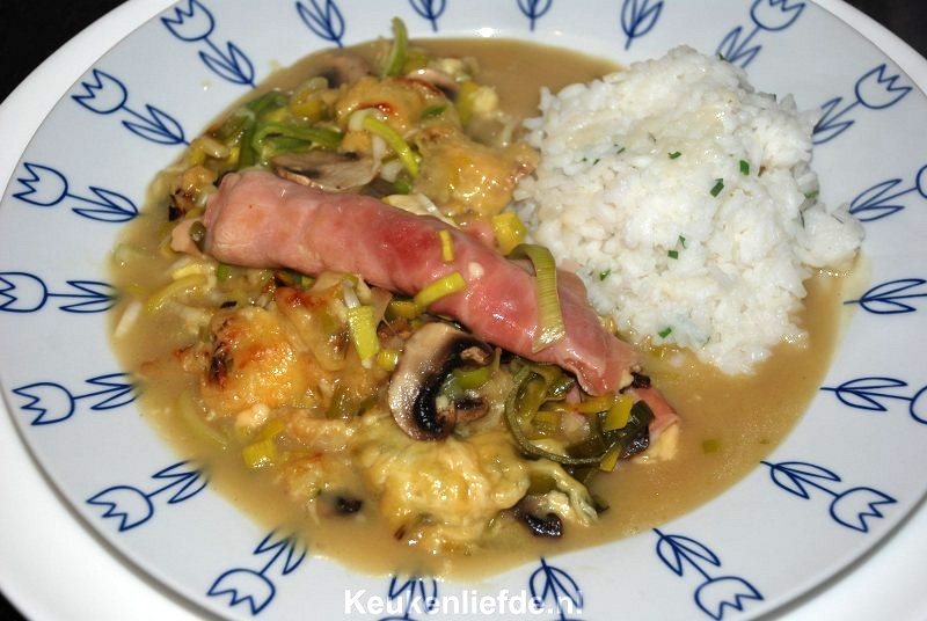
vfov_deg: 17.6
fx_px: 2011
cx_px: 464
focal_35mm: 78
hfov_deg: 26.0
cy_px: 310
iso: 160
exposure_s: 1/60
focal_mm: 52
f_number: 5
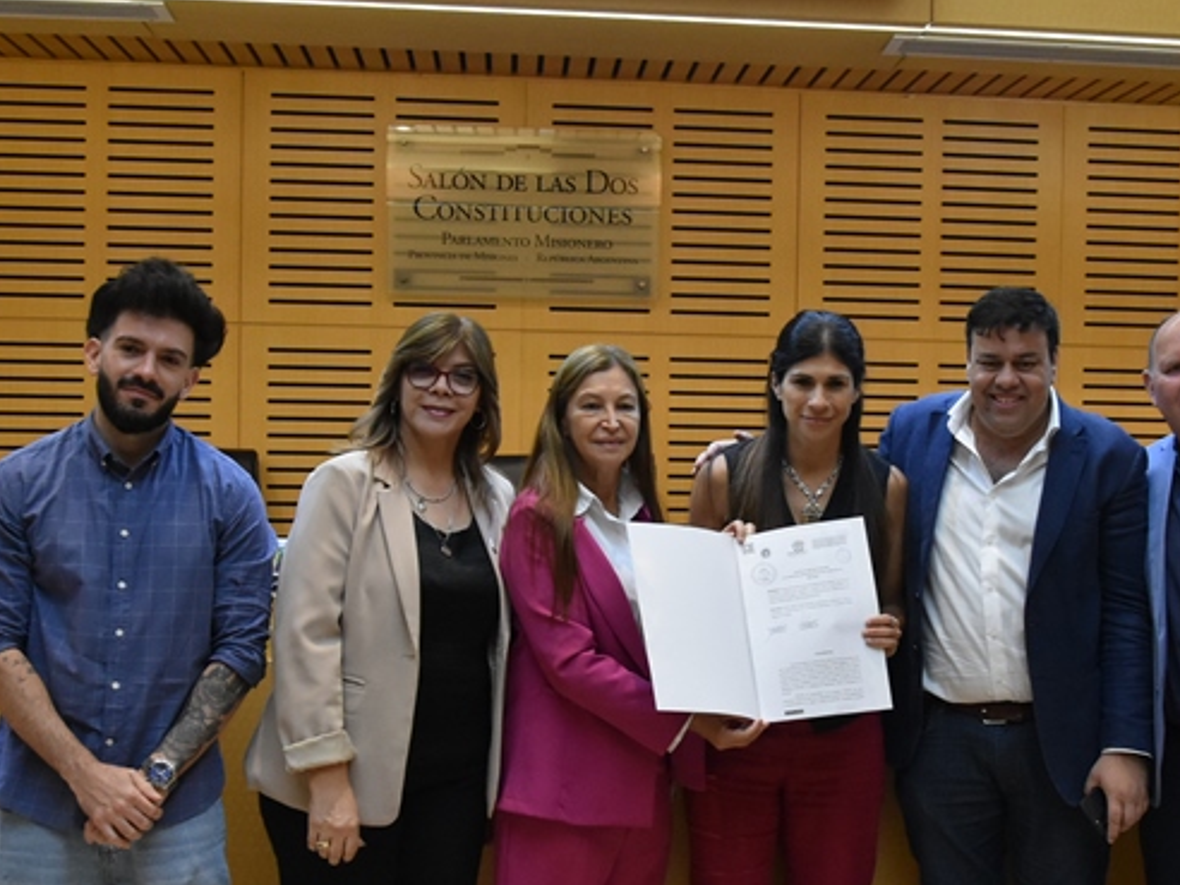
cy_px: 522
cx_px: 770
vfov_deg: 27.0
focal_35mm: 54
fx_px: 1841
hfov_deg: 35.3
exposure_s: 1/125
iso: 1800
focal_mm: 18
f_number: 3.5
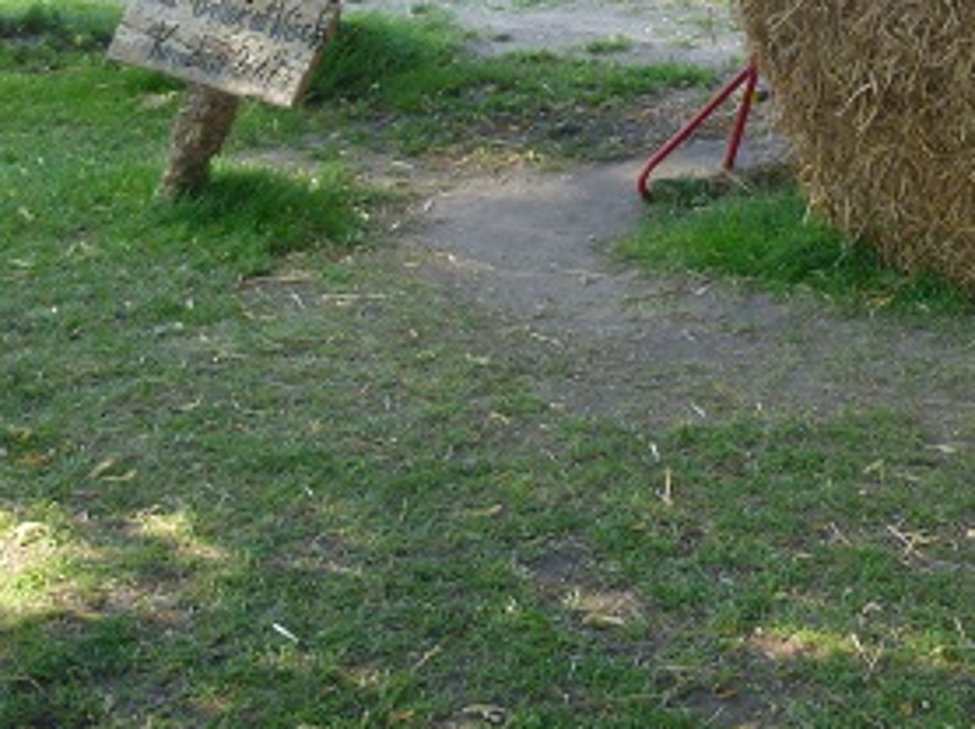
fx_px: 2026
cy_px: -179
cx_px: 758
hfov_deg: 26.6
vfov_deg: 19.1
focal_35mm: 72
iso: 100
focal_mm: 4.5
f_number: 3.1
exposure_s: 1/125
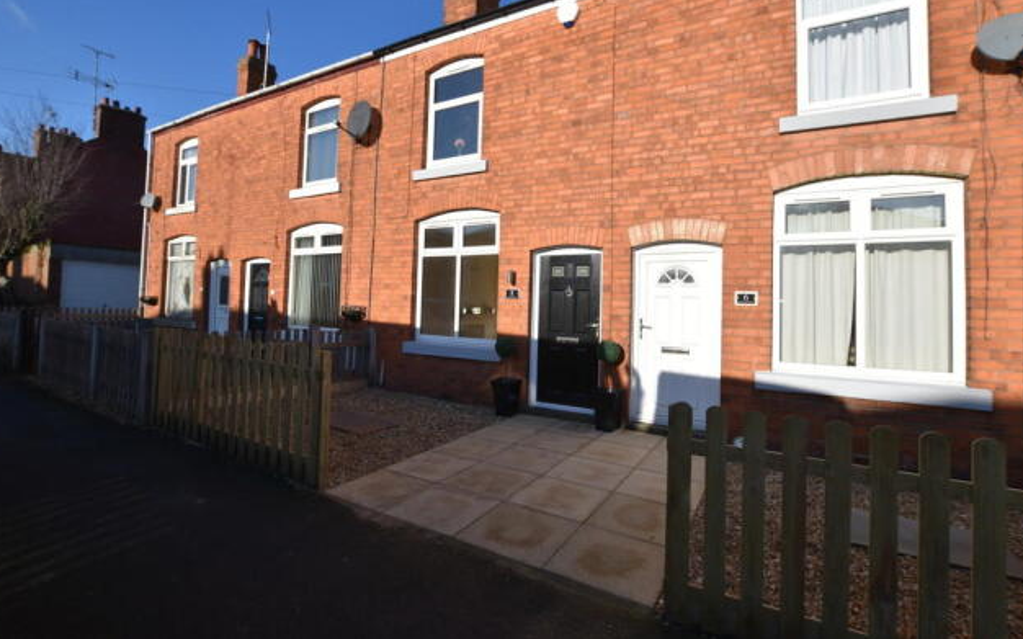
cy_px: 285
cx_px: 511
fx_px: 446
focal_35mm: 16
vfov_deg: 71.0
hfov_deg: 97.8
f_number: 8
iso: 110
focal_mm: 10
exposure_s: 1/250
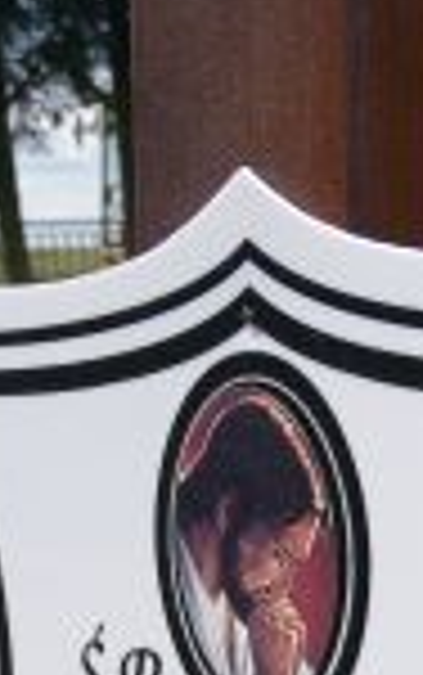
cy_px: 828
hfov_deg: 14.7
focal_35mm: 88
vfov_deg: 21.7
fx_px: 1620
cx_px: 400
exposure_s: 1/722
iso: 50
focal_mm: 3.81
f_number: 2.2
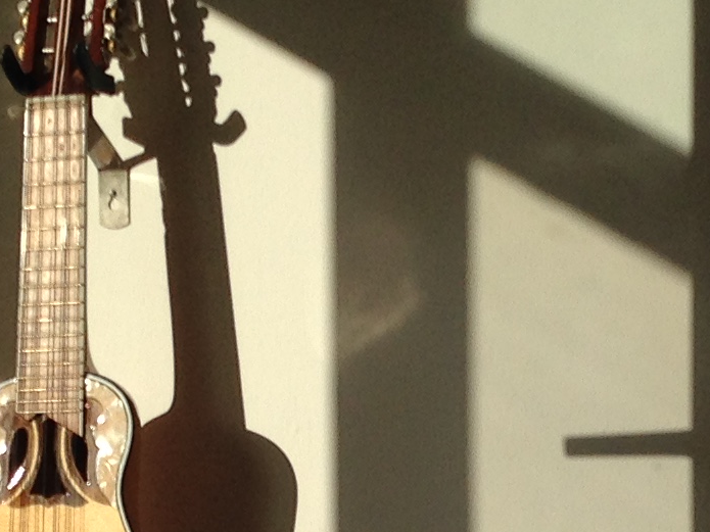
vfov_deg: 9.5
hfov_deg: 12.7
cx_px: 562
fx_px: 3179
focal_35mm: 155
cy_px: 580
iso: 50
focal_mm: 4.12
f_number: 2.4
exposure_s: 1/3390
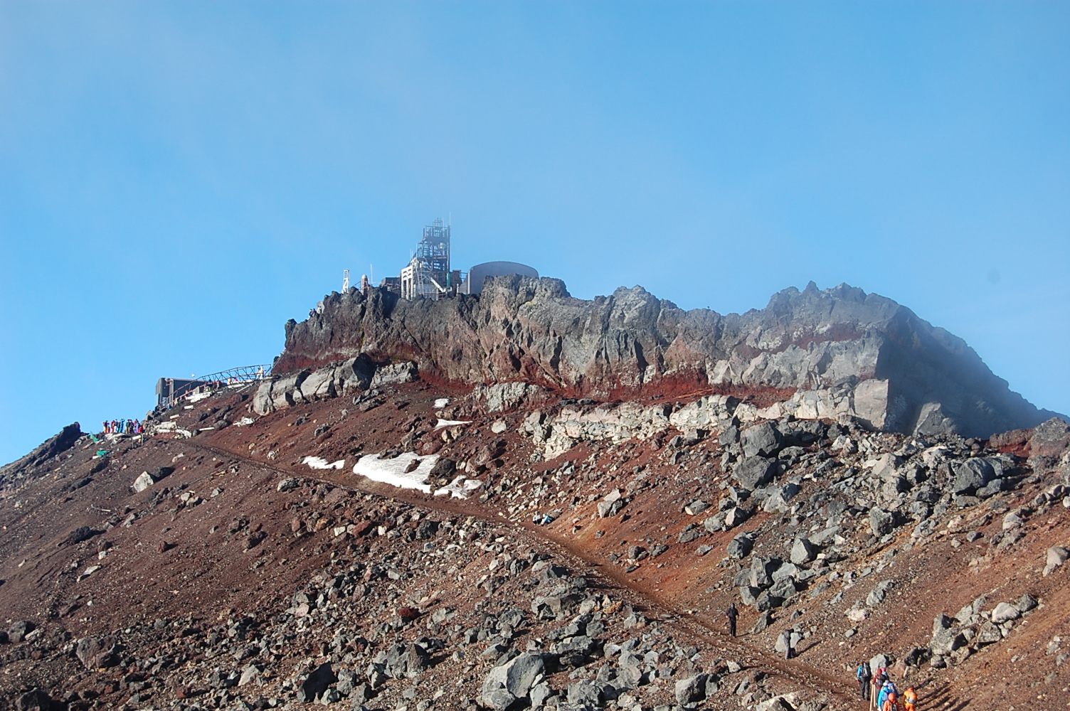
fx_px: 2004
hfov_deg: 29.9
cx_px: 535
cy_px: 356
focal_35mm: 68
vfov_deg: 20.1
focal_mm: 45
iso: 200
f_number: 8
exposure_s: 1/250
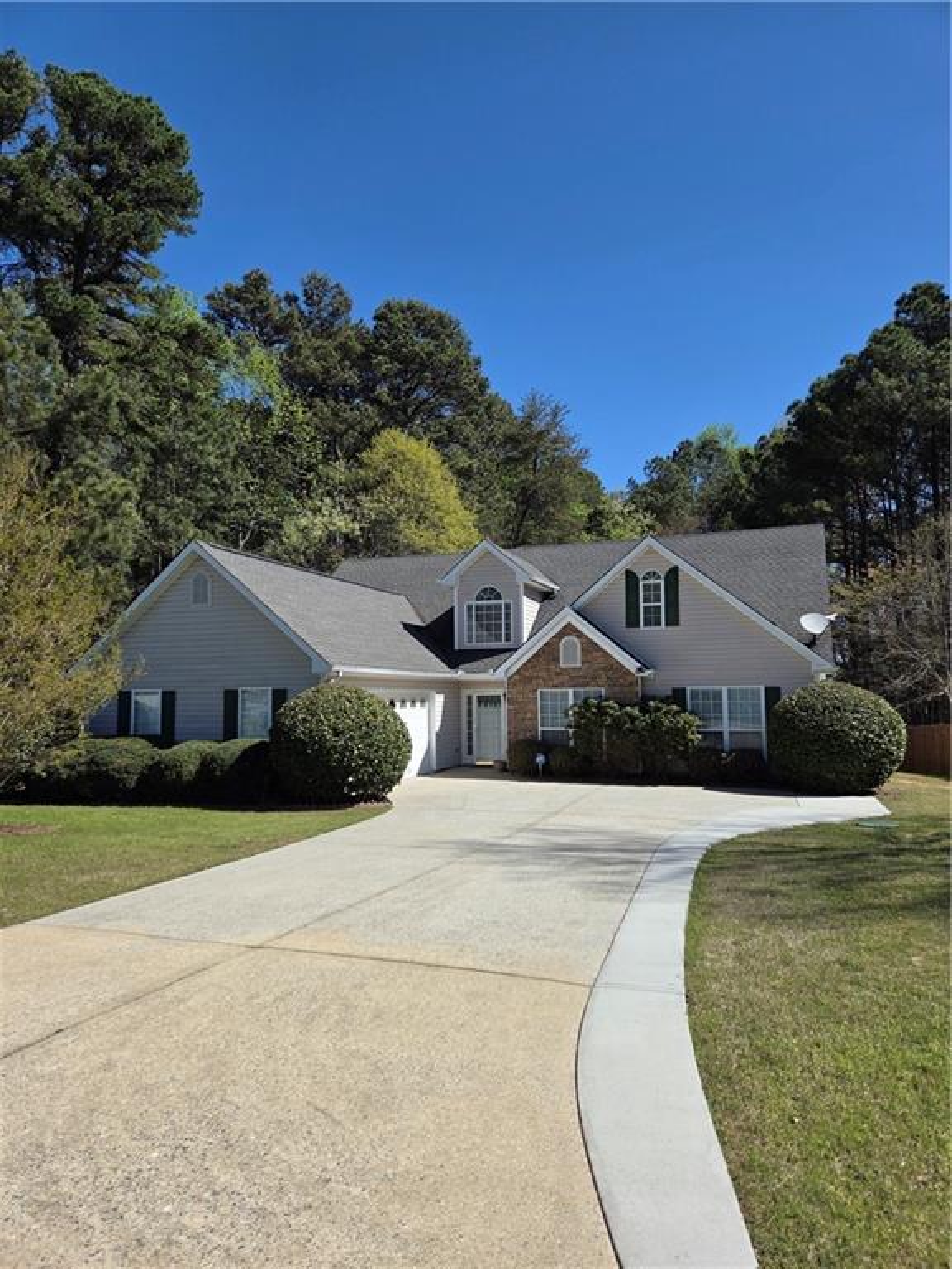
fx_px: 843
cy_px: 634
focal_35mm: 23
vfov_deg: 73.9
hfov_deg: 58.9
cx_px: 476
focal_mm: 5.4
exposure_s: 1/5862
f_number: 1.8
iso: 80
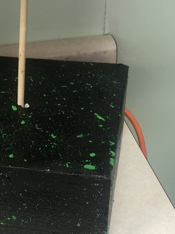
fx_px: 479
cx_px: 38
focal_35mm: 71
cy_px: 166
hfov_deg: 20.5
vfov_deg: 27.1
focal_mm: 4
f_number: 1.8
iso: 40
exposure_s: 1/20
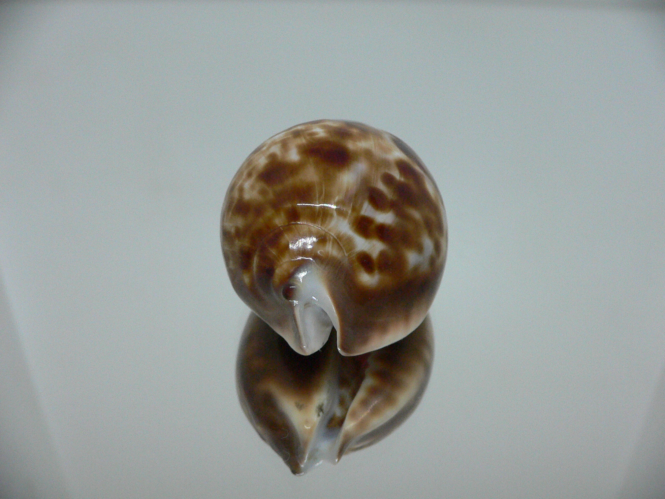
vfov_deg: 40.7
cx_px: 332
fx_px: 672
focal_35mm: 35
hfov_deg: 52.6
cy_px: 250
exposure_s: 1/60
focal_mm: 4.6
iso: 200
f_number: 2.8
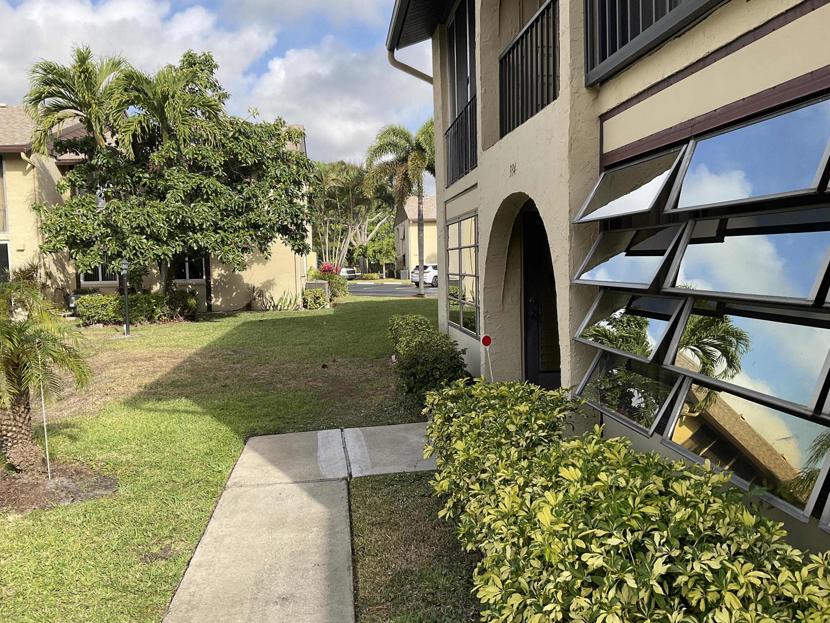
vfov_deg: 48.2
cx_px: 415
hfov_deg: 61.7
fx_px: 695
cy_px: 312
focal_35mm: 29
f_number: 1.8
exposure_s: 1/929
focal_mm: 3
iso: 16
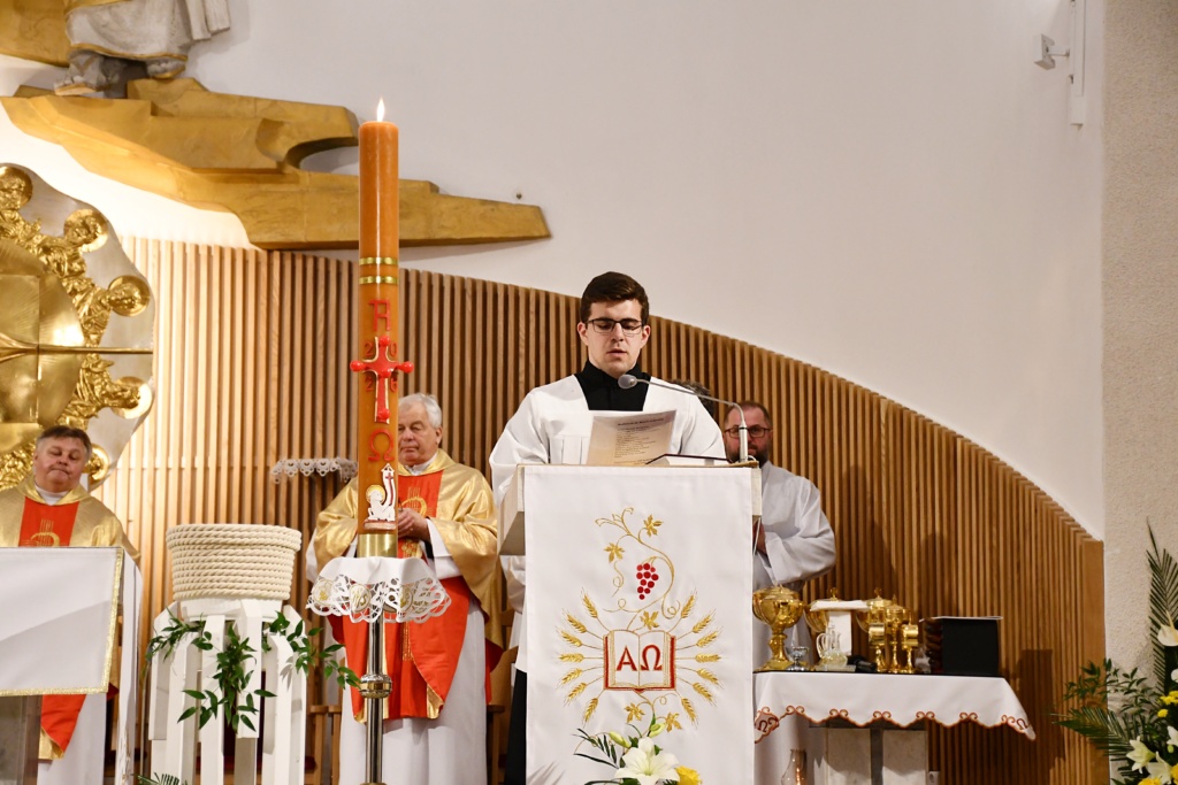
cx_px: 589
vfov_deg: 15.2
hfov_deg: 22.6
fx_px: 2945
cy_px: 392
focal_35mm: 90
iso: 2200
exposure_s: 1/125
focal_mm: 60
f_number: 5
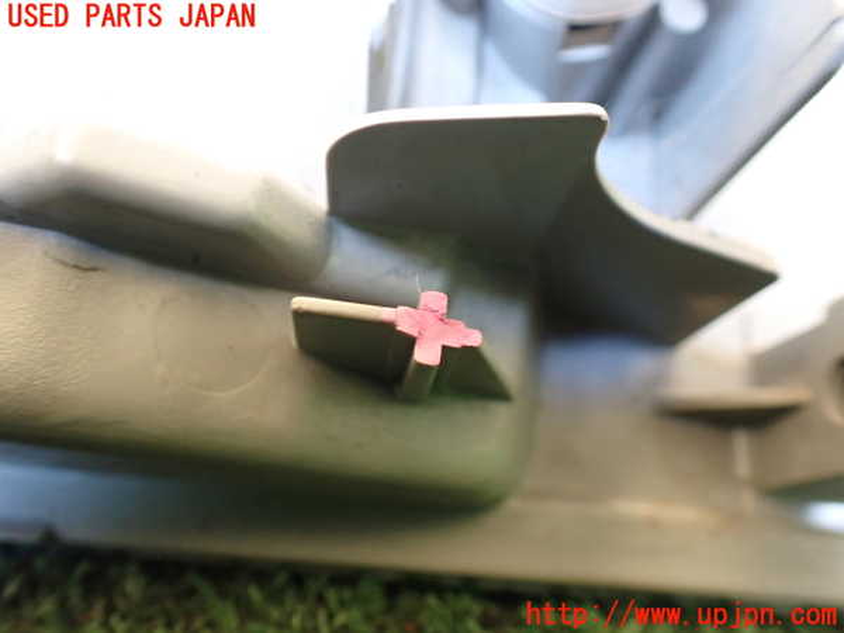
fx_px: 731
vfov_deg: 46.8
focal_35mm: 30
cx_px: 422
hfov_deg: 60.0
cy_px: 316
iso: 800
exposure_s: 1/40
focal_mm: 5.4
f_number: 2.3
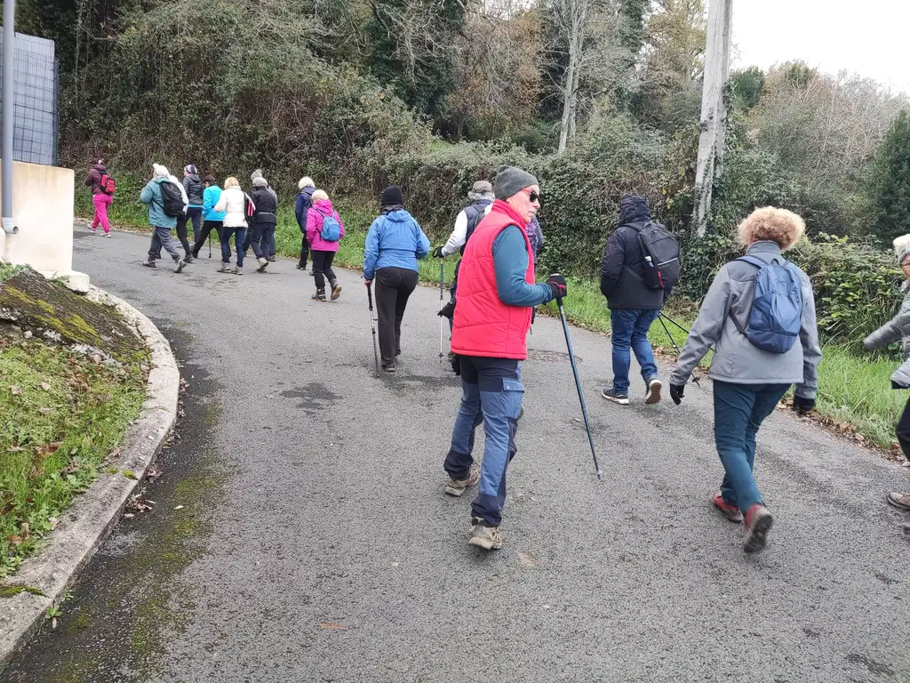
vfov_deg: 54.9
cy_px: 342
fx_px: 657
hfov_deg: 69.4
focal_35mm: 25
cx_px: 455
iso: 50
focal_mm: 4.71
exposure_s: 1/103
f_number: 1.79
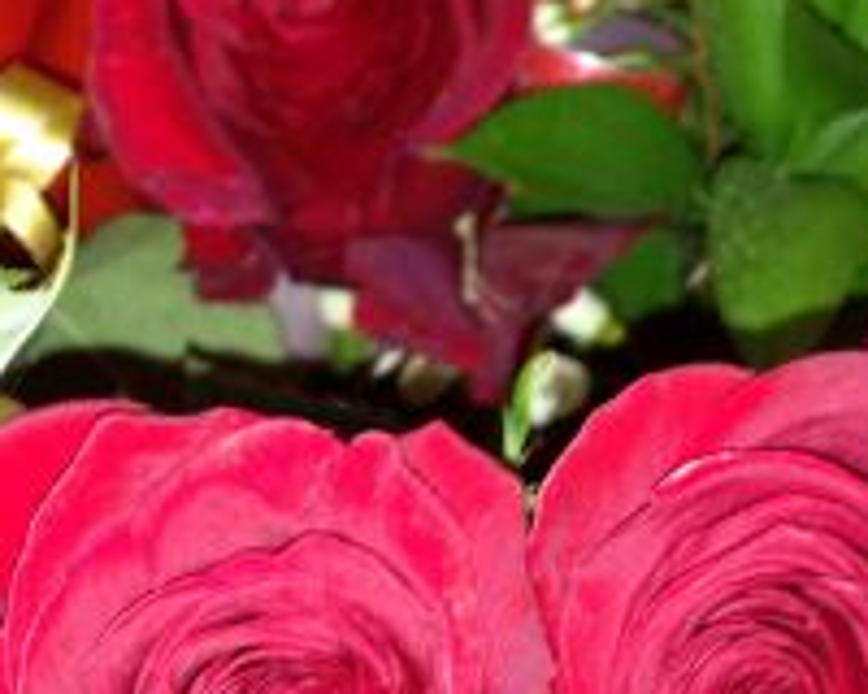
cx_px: 720
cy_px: 208
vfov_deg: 11.9
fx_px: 3314
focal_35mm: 129
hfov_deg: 14.8
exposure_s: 1/16
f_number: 2.4
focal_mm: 4.12
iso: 80
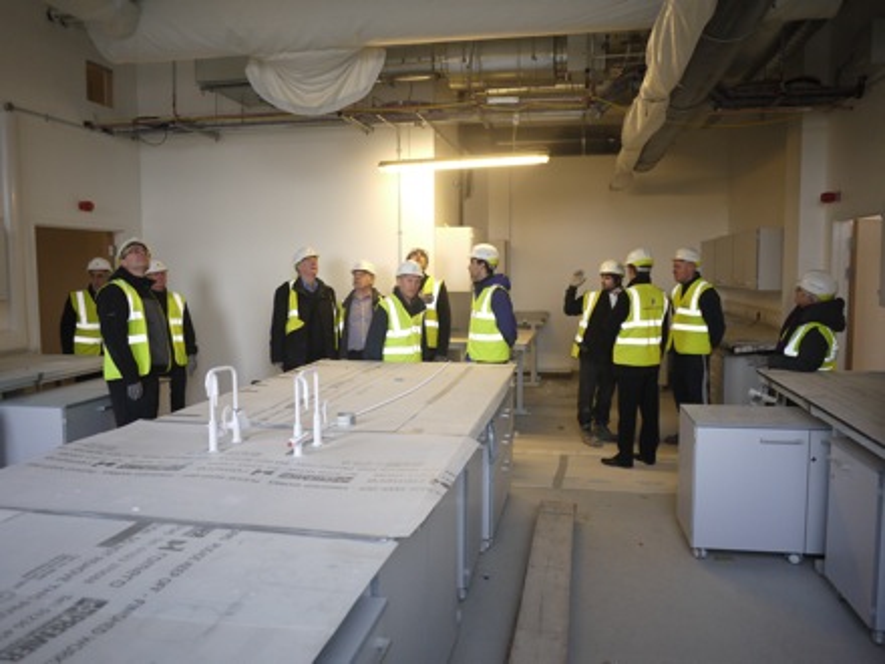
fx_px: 716
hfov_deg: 63.4
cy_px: 332
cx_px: 442
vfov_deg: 49.7
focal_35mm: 28
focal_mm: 14
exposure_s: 1/50
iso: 400
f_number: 2.5
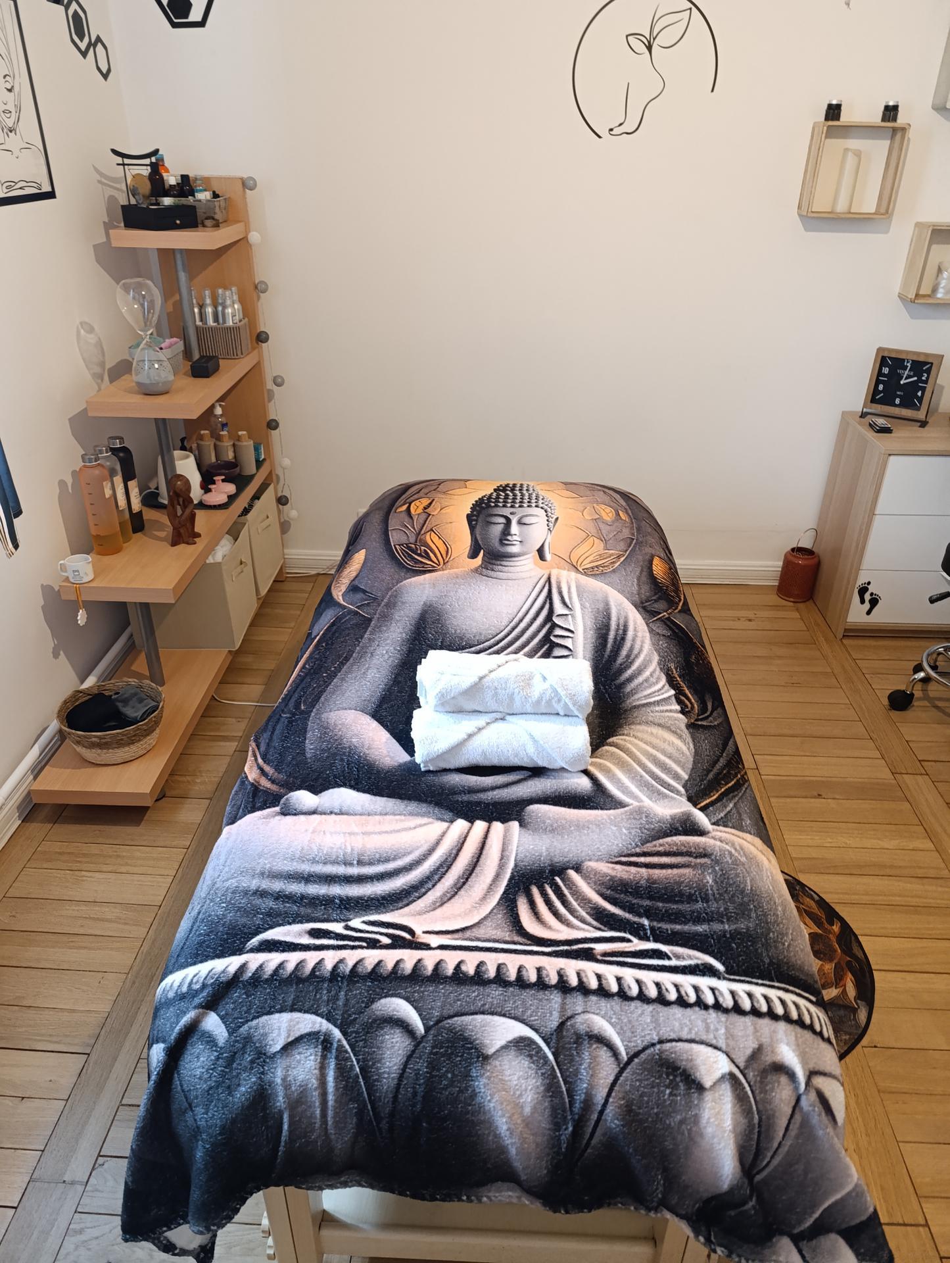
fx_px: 840
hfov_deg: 59.0
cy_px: 632
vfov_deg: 73.9
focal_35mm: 23
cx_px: 475
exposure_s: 1/33.3
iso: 1250
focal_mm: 6.14
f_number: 1.6
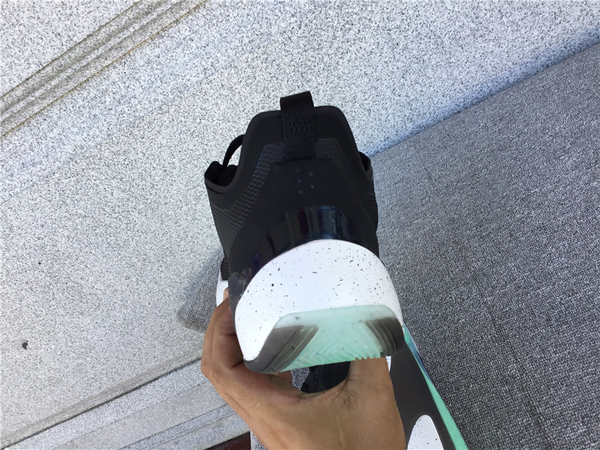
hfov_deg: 58.4
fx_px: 537
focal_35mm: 31
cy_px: 225
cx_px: 300
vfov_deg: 45.4
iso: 25
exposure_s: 1/100
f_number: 2.4
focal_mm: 3.3
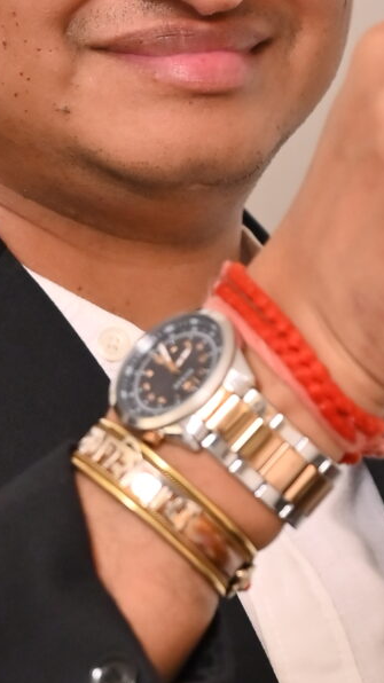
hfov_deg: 3.9
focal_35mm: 315
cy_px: 642
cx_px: 120
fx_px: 5705
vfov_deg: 6.8
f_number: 4
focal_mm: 70
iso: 640
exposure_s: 1/250
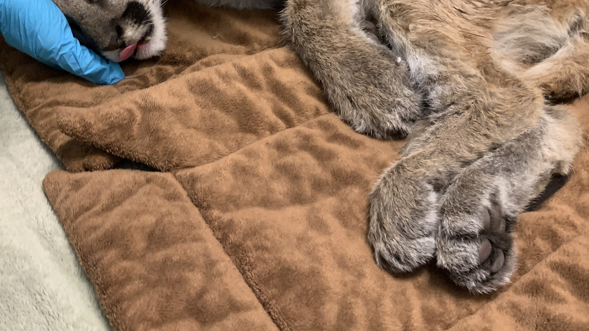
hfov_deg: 47.4
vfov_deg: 26.8
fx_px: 672
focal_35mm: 43
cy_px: 33
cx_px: 300
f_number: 1.8
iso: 320
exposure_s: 1/40
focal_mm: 4.25
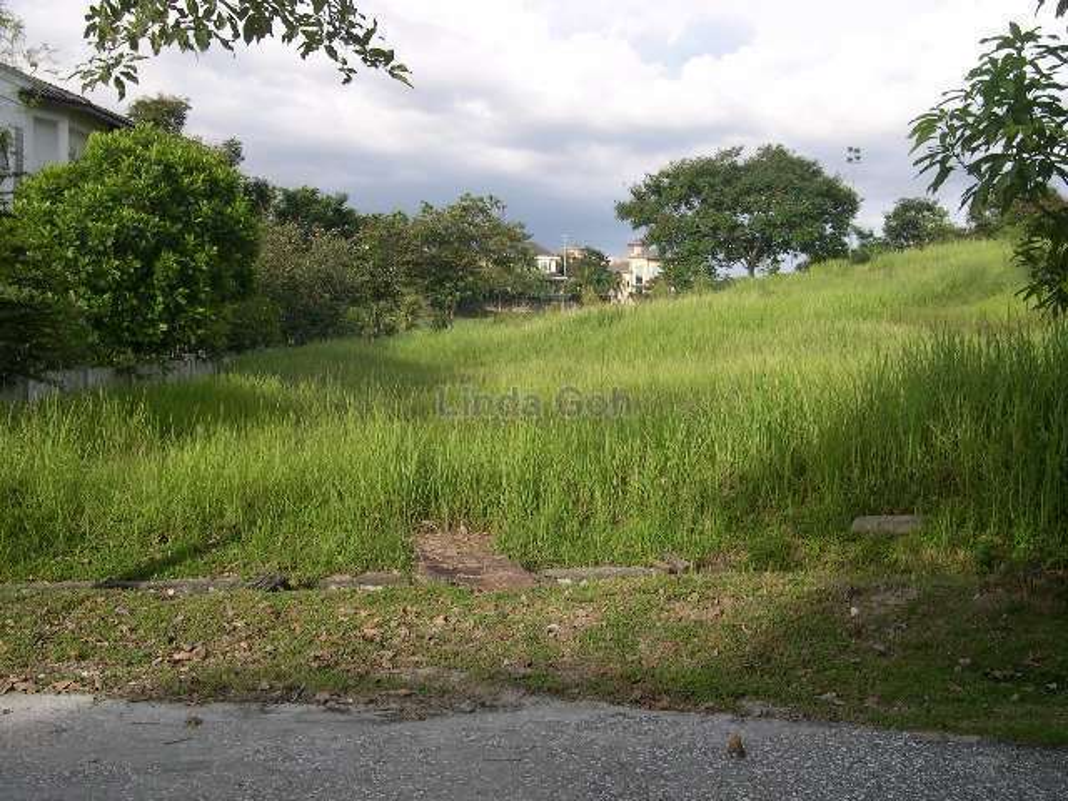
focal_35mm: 38
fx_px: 1172
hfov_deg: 49.0
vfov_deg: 37.7
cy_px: 400
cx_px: 534
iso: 100
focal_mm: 8
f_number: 7.6
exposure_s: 1/116
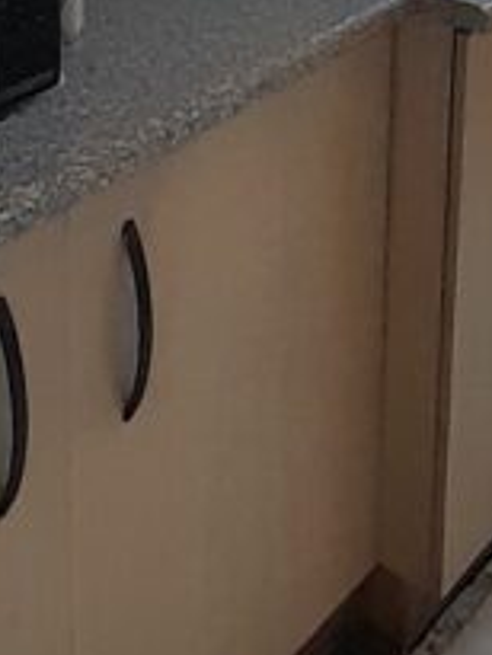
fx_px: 1231
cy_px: -316
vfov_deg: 23.9
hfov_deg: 22.1
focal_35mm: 65
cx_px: 441
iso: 320
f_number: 2.2
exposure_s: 1/25
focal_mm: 1.13
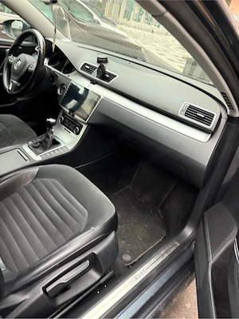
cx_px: 120
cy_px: 160
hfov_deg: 56.8
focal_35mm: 24
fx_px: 221
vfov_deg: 71.6
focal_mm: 6.76
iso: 500
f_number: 1.78
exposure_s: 1/60
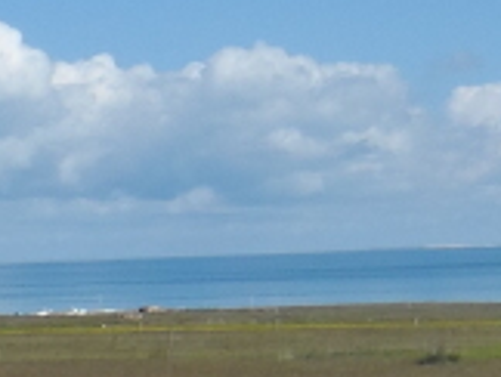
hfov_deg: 9.1
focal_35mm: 202
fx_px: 2928
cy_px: -309
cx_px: 1064
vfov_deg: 7.2
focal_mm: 5.3
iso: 80
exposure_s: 1/500
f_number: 4.8
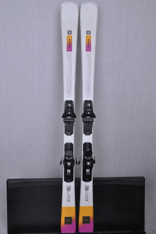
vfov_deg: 51.3
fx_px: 244
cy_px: 117
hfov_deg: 35.4
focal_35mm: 38
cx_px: 78
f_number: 9.5
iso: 3200
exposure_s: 1/125
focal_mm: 25
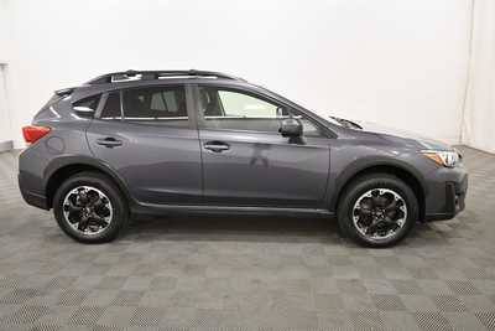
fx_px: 344
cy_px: 166
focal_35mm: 25
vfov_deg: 51.3
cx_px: 248
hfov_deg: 71.5
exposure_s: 1/125
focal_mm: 17
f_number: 5.3
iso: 1250
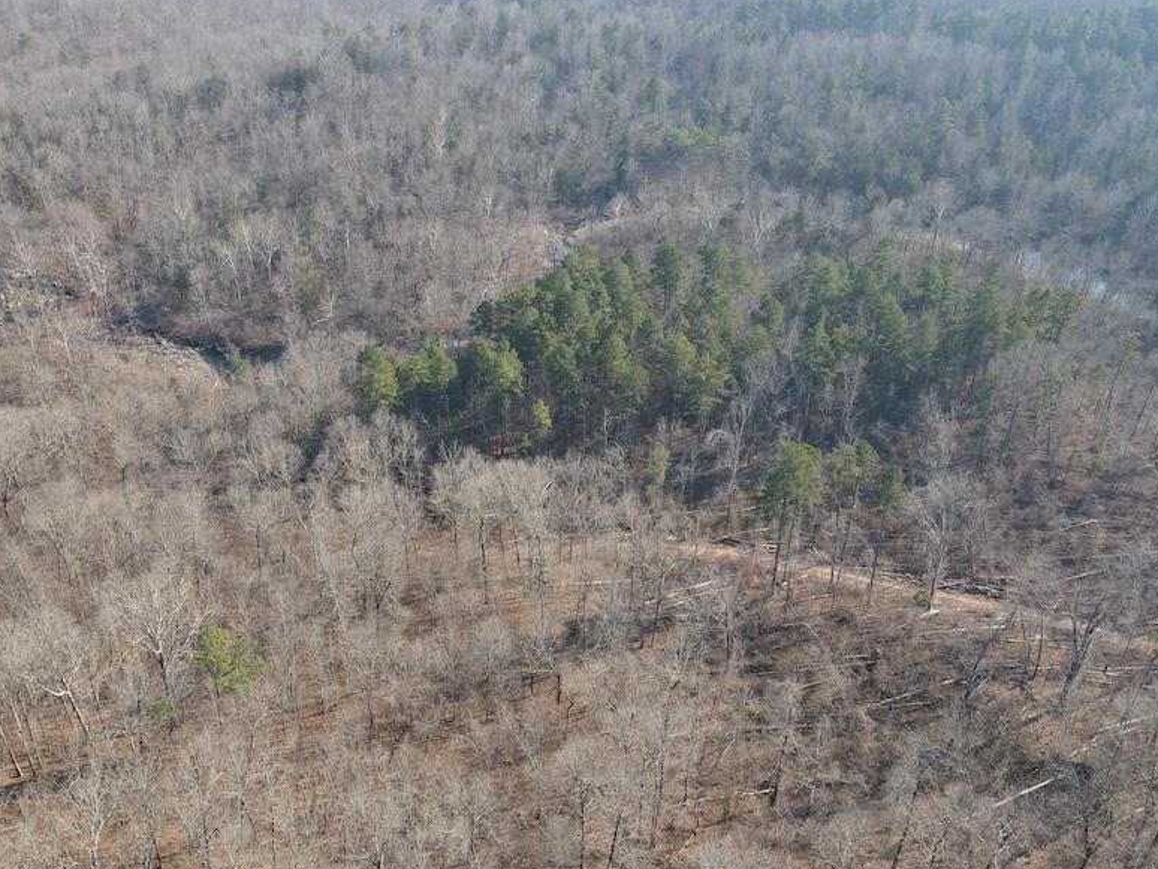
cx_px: 527
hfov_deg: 58.2
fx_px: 1037
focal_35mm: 31
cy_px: 468
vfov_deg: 45.4
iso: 140
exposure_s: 1/15
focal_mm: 4.5
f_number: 2.8
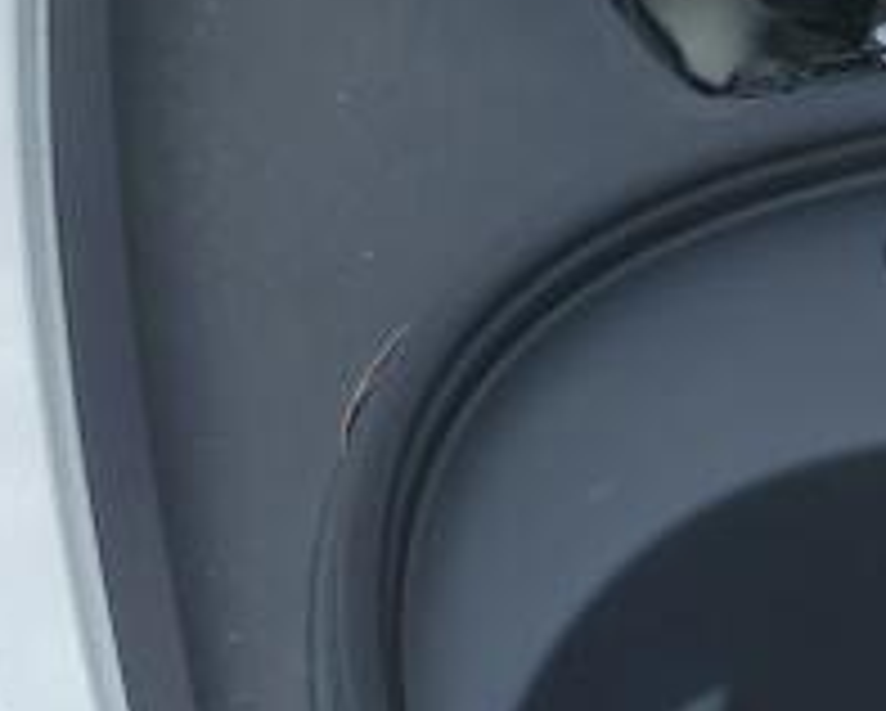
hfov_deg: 15.7
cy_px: 774
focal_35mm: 103
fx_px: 2704
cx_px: 1633
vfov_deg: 14.6
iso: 50
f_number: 1.5
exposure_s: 1/2500
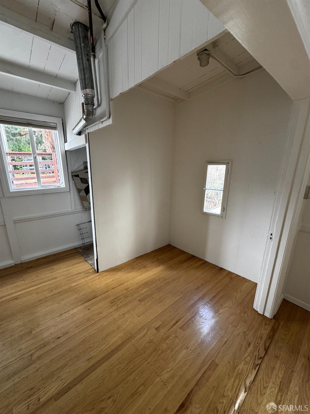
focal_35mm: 14
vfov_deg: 102.1
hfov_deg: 85.7
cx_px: 155
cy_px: 207
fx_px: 167
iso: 125
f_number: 2.2
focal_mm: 2.22
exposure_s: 1/99
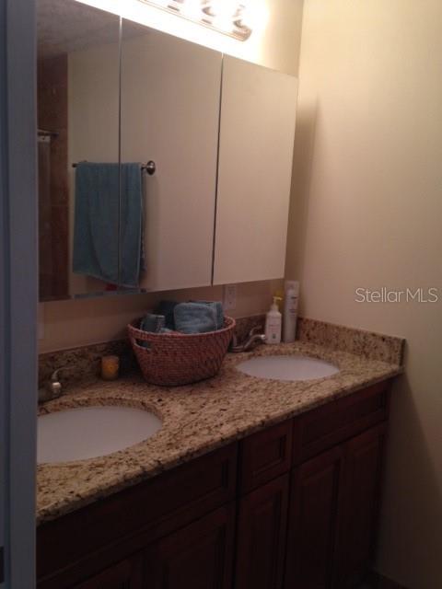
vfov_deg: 55.4
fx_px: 562
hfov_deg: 42.9
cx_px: 221
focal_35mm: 33
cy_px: 294
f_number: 2.4
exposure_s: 1/24
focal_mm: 4.12
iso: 50
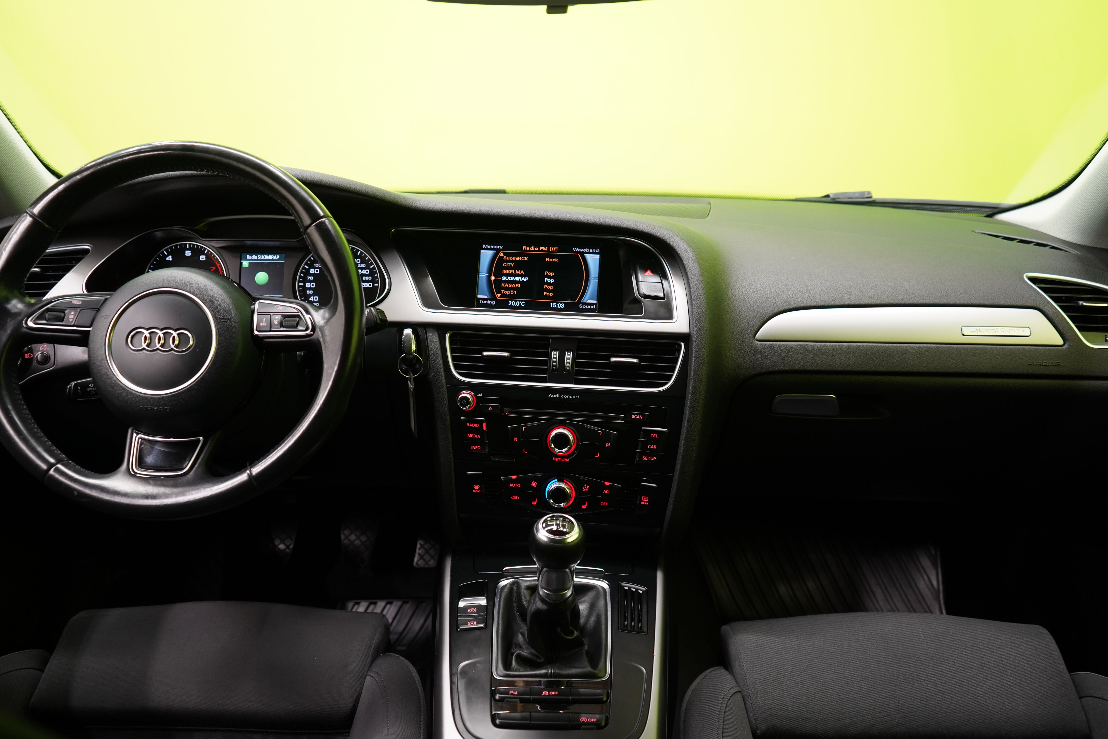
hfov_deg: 65.5
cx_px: 554
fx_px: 862
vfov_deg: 46.4
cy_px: 370
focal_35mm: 28
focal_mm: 28
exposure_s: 1/30
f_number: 4.5
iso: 1250
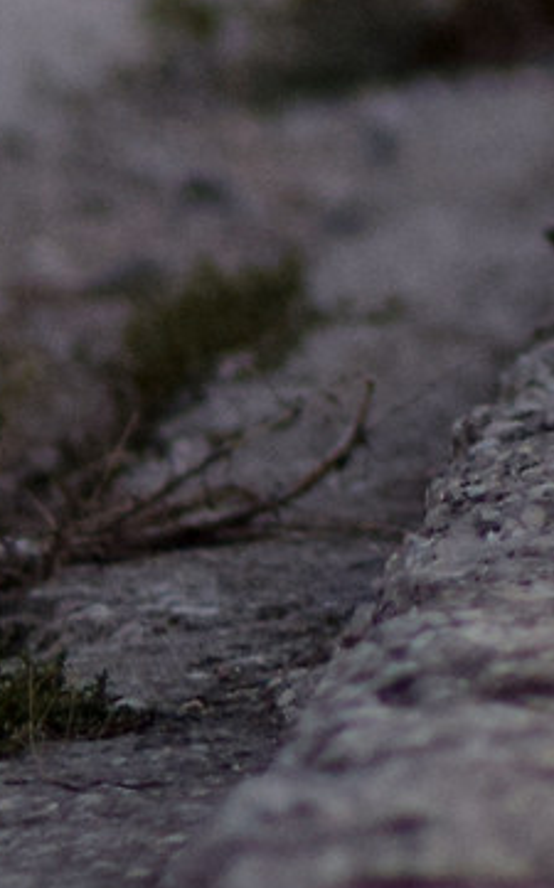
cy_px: -1033
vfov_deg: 2.4
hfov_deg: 1.5
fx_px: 20923
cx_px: 2425
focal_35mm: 864
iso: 400
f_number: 1.4
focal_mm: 85
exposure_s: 1/250
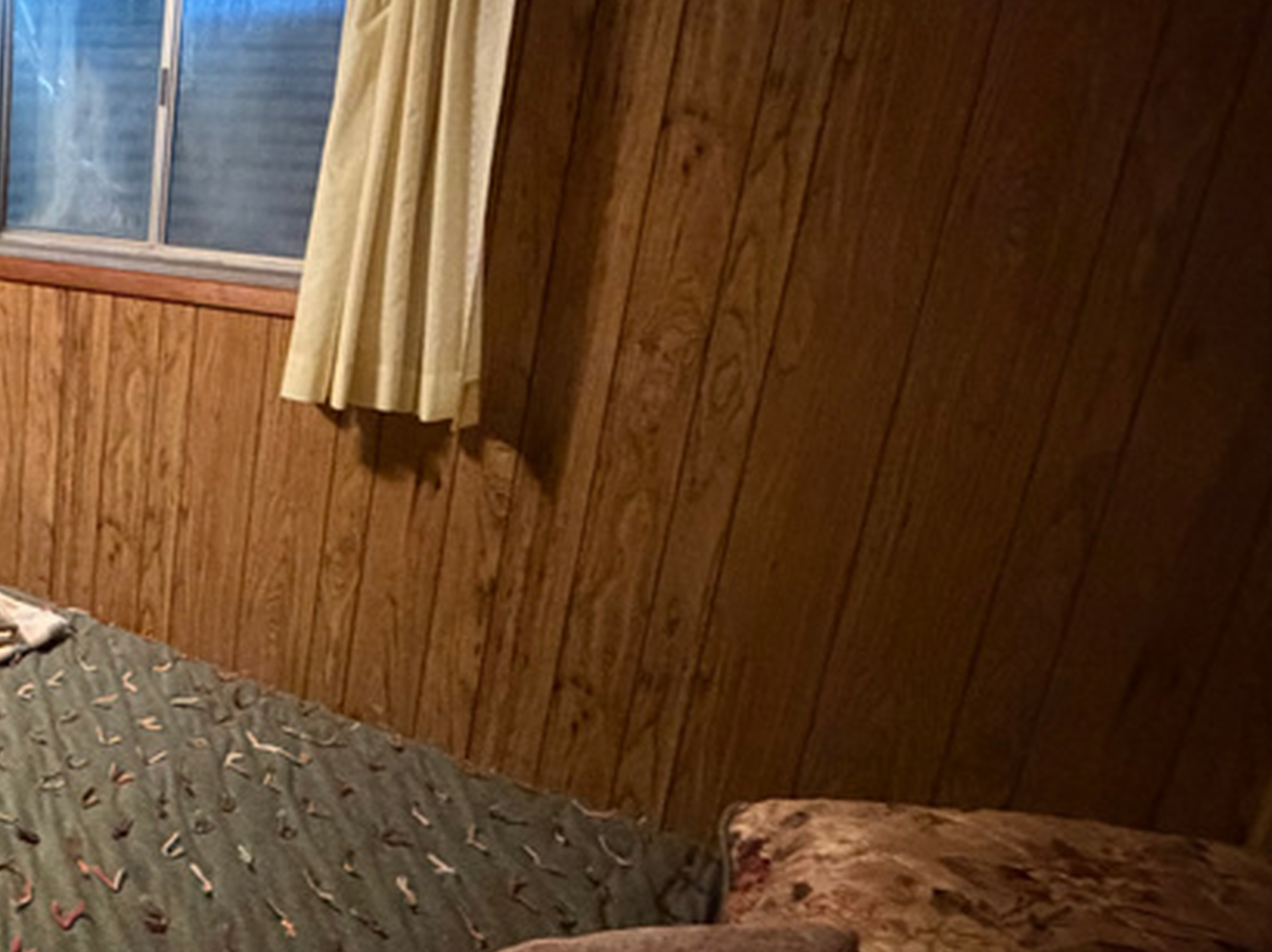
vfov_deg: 40.7
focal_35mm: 35
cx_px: -152
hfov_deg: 41.2
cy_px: 478
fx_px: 1285
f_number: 2.2
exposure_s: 1/40
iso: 1250
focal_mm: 2.22
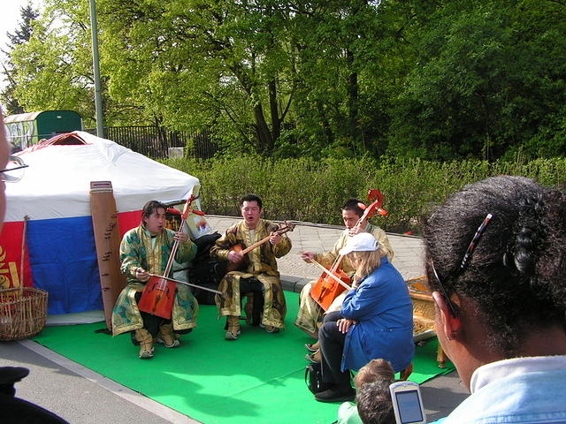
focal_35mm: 38
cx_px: 283
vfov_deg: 37.7
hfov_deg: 49.0
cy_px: 212
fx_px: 621
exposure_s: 1/80
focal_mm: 6.3
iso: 50
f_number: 5.6
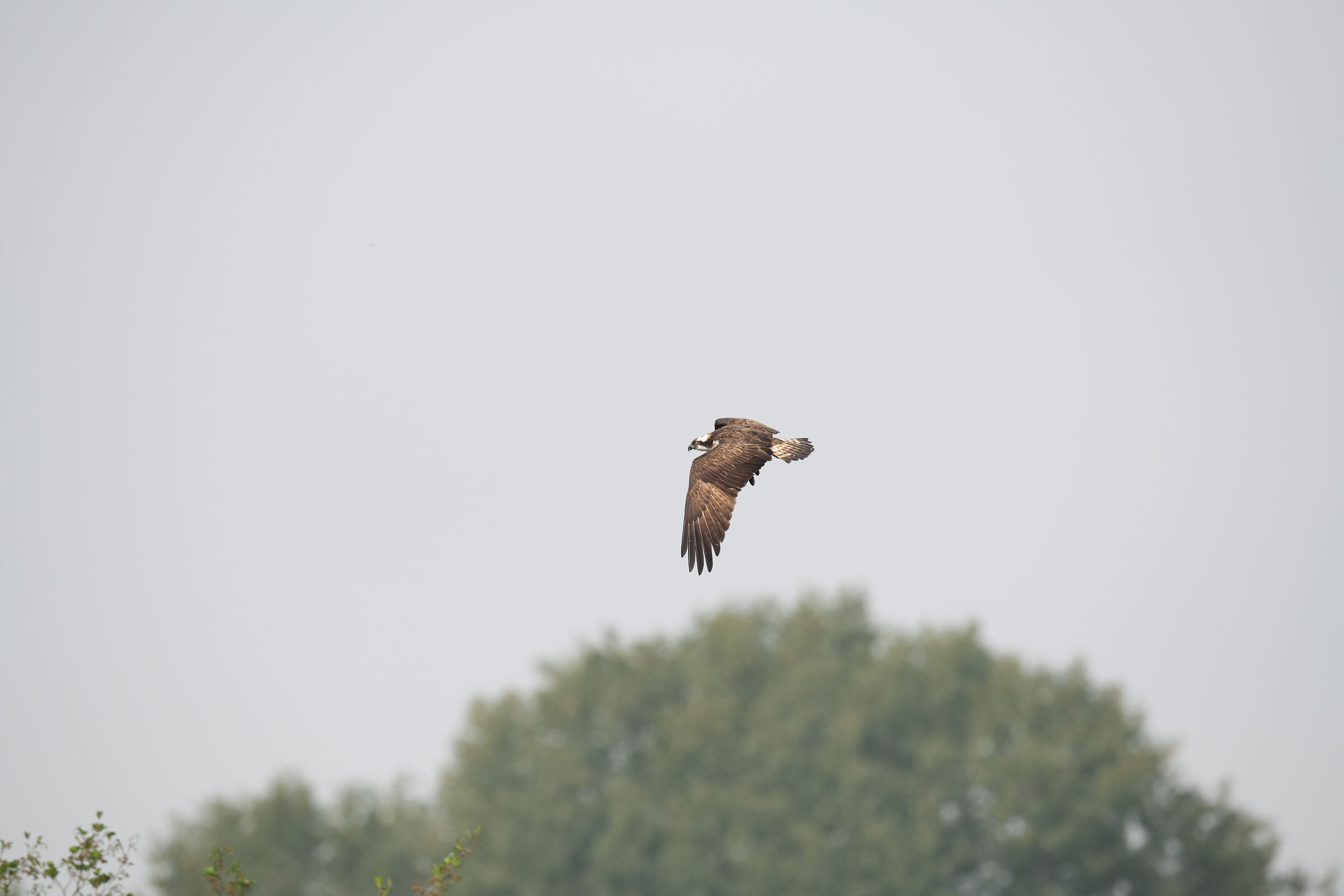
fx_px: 22398
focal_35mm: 600
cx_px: 672
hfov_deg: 3.4
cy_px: 448
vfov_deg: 2.3
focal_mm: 600
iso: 400
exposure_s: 1/1600
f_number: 5.6
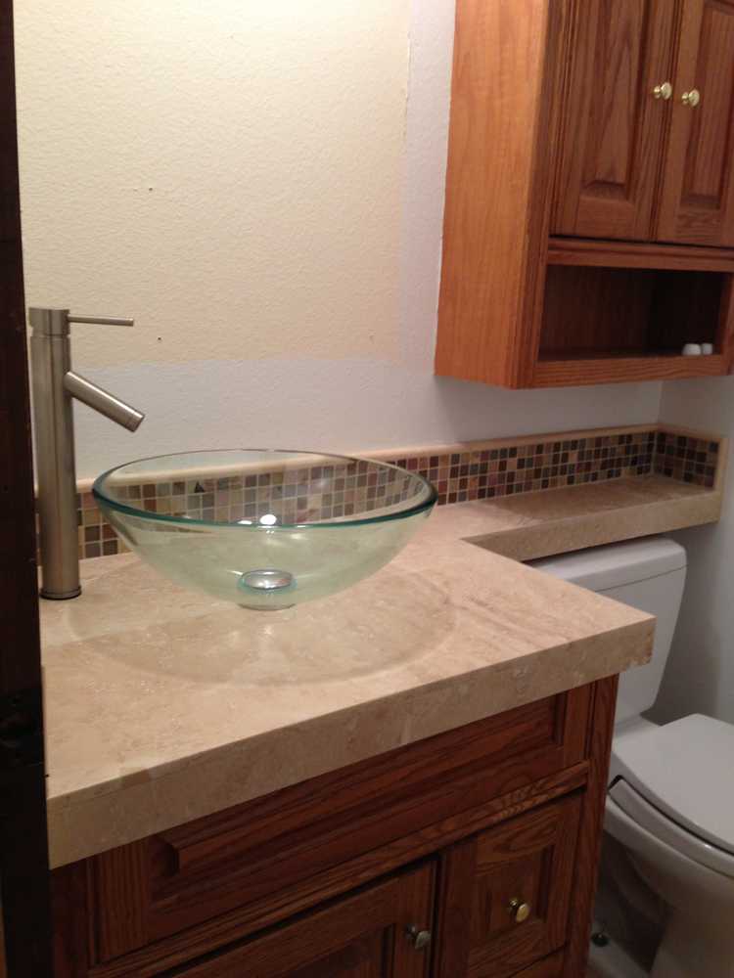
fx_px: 933
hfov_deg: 42.9
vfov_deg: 55.4
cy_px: 489
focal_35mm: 33
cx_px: 367
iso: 100
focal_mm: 4.13
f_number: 2.4
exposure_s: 1/20
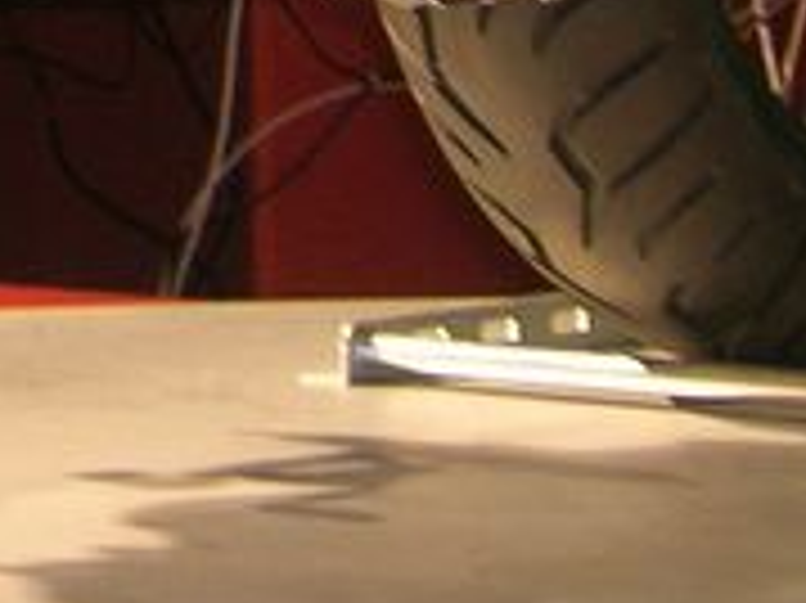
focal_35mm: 195
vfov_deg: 7.2
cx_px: -729
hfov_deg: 9.6
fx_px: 4537
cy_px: -819
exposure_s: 1/30
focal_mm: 5.7
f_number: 2.9
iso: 50
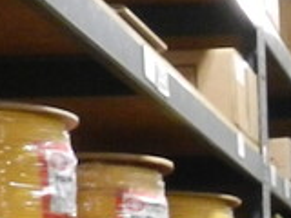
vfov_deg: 8.1
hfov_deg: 10.8
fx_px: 1454
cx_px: 498
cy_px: 476
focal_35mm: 173
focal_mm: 4
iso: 400
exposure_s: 1/15
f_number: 3.4
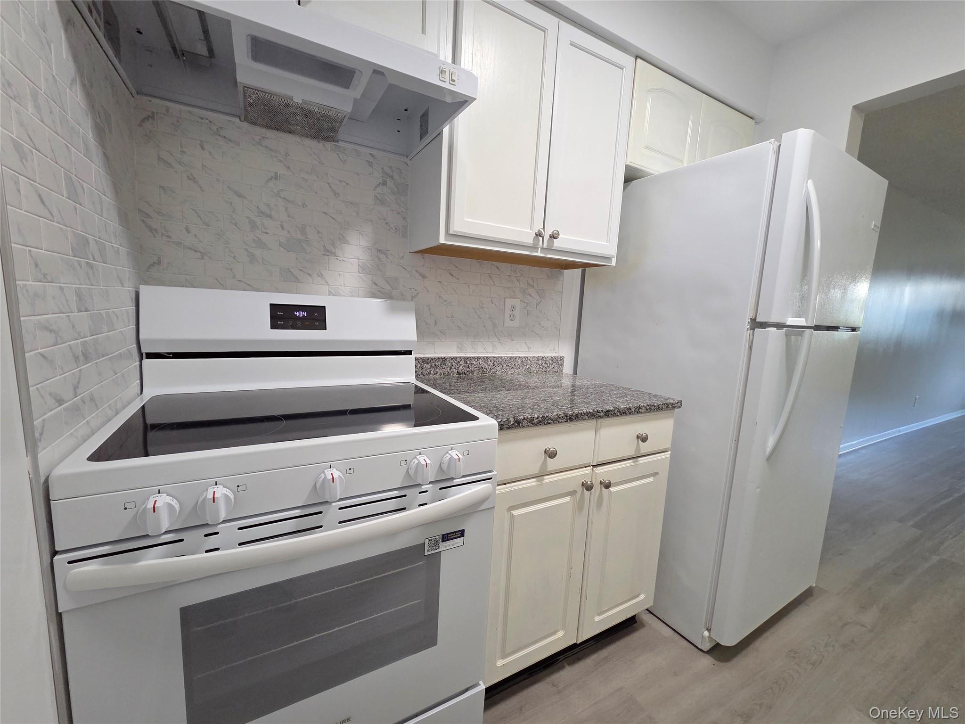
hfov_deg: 106.2
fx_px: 362
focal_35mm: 13
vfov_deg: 89.9
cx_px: 482
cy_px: 362
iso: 500
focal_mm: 2.2
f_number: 2.2
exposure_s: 1/100
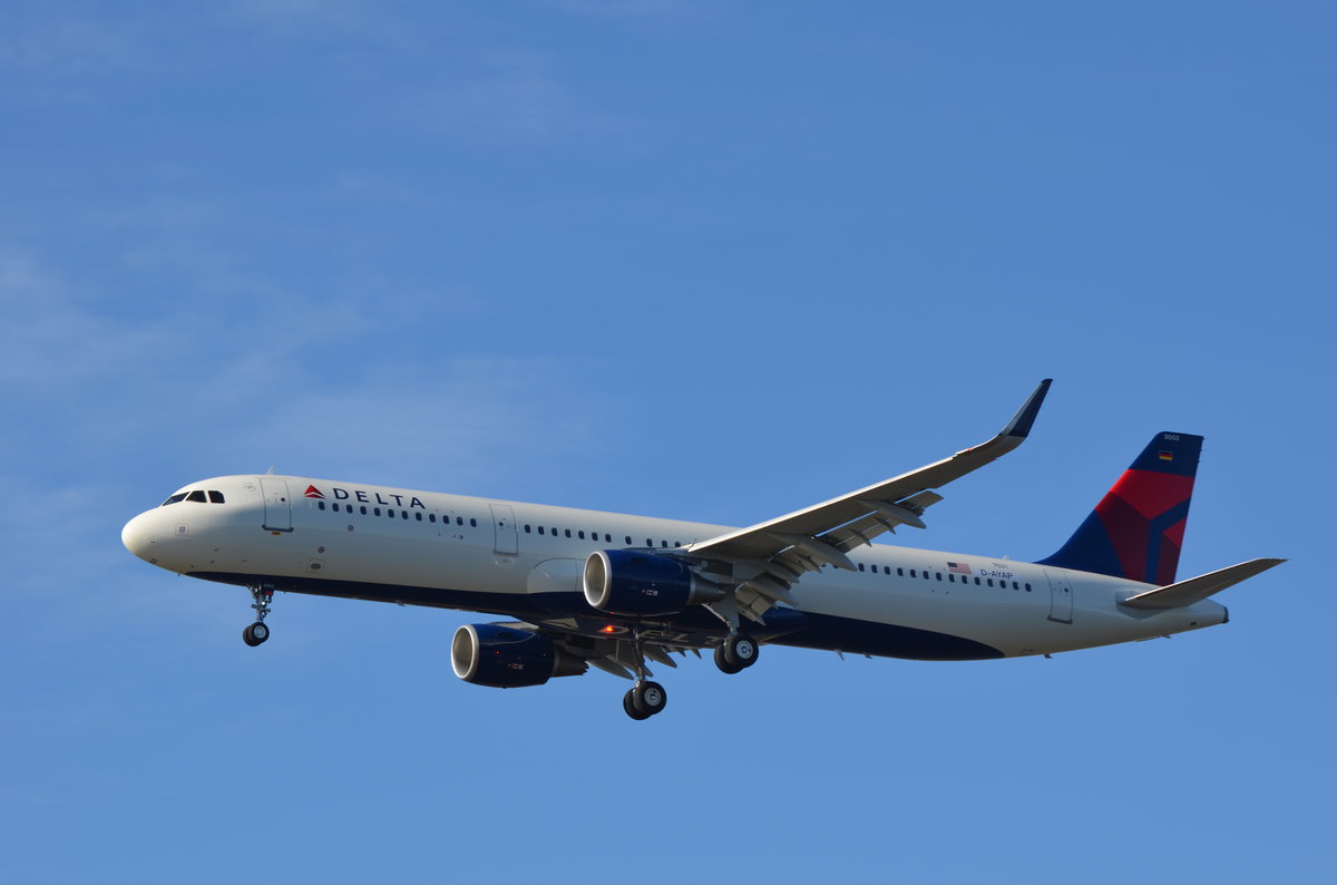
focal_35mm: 202
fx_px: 7503
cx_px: 668
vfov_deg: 6.7
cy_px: 442
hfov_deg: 10.2
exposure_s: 1/320
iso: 100
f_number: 9
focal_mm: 135
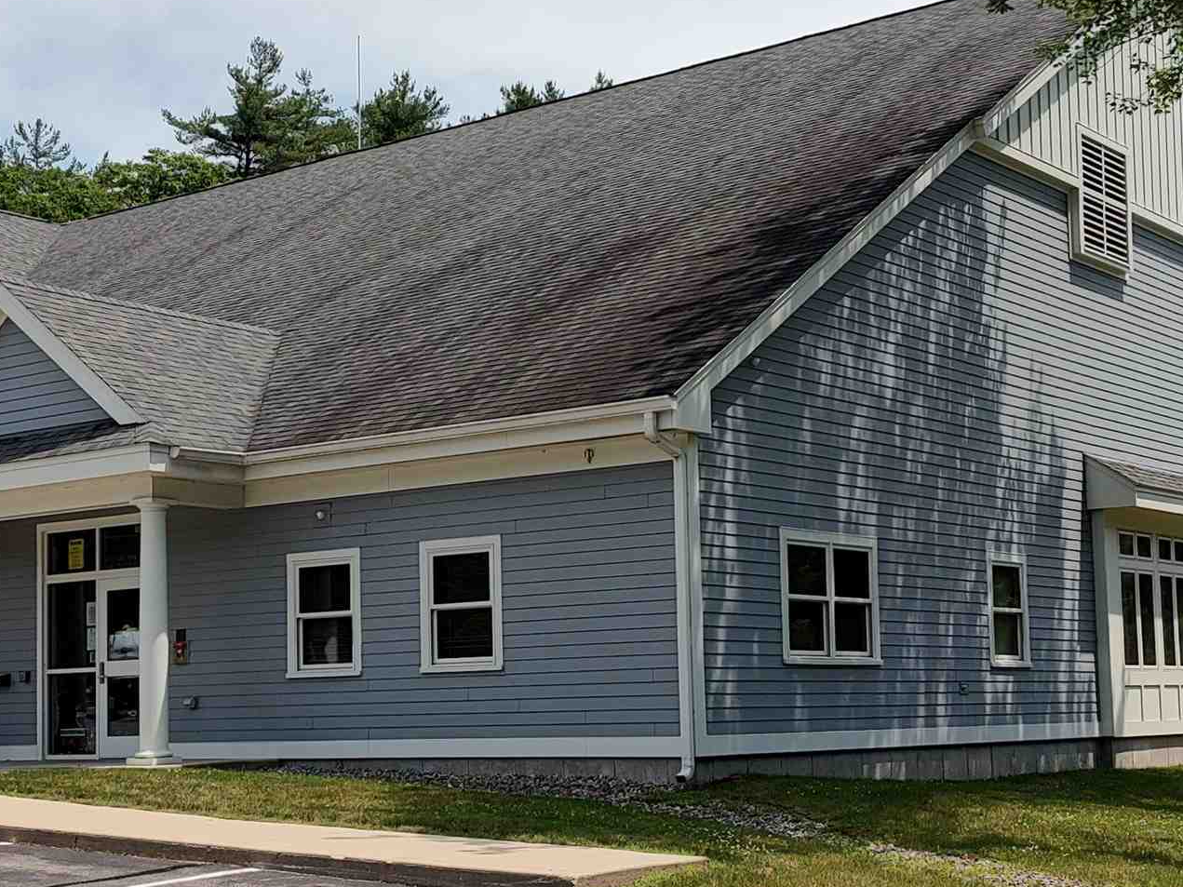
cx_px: 500
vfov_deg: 25.2
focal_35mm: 58
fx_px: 1982
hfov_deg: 33.2
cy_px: 537
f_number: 1.9
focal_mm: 5.88
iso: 100
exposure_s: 1/787
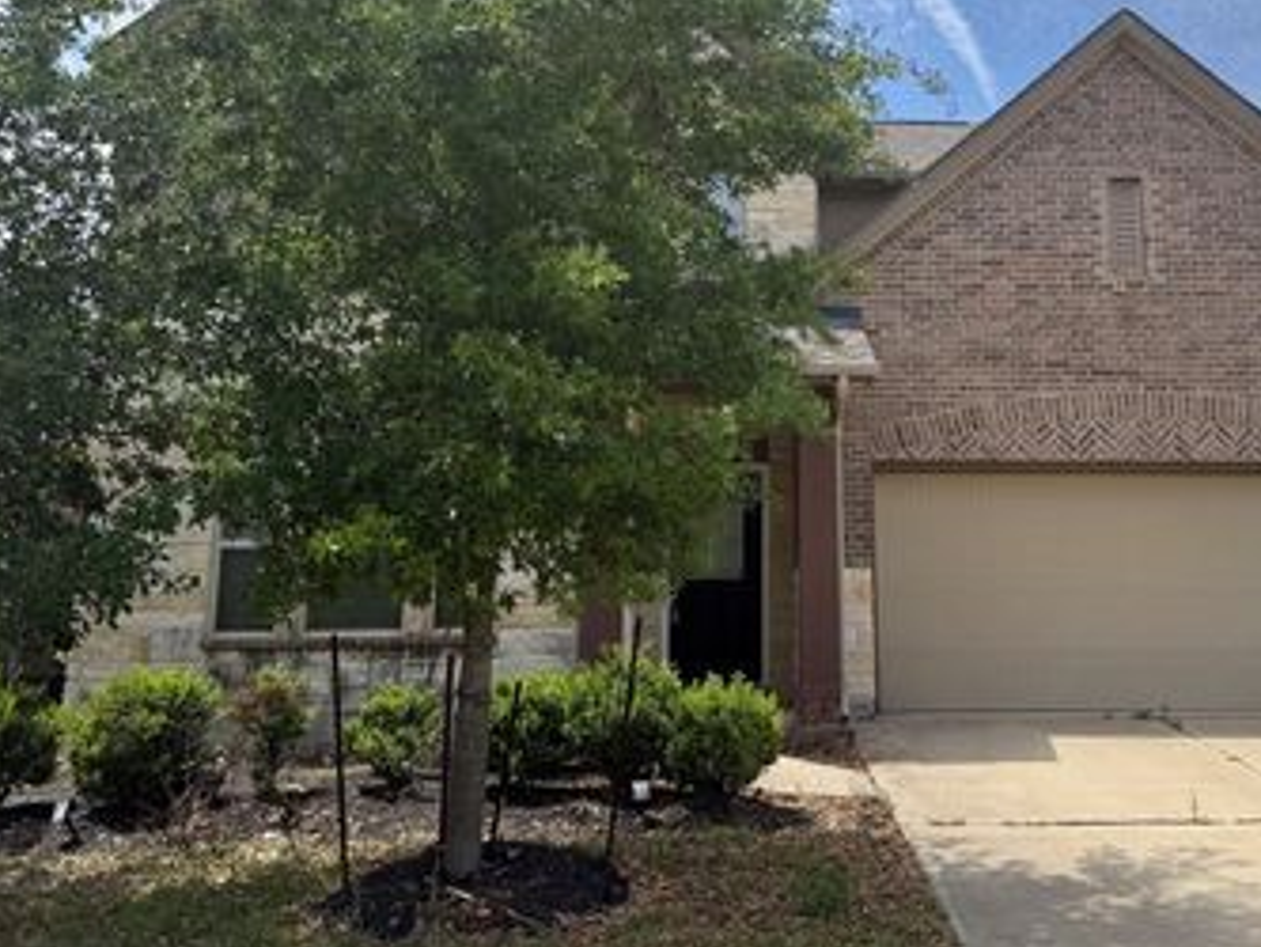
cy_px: 339
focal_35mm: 36
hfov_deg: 50.8
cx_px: 791
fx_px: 1312
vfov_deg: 39.3
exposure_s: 1/4673
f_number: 1.78
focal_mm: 6.76
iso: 80
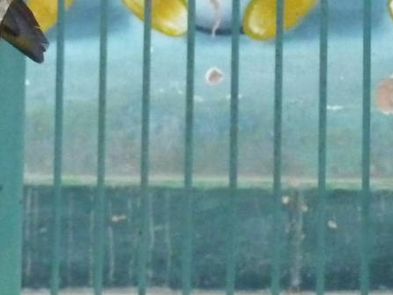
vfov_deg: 2.6
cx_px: -170
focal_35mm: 568
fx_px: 6450
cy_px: -215
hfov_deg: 3.5
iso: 800
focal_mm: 25.9
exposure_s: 1/400
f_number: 4.5
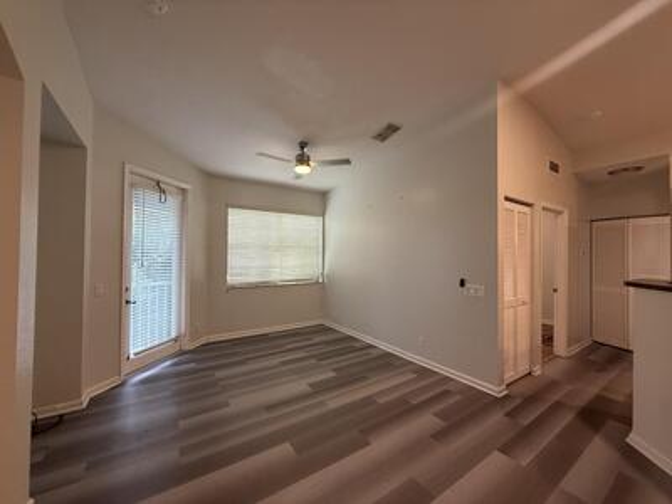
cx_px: 336
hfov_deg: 102.1
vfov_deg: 85.7
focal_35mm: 14
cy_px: 252
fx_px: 272
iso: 200
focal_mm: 2.22
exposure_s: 1/120
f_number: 2.2
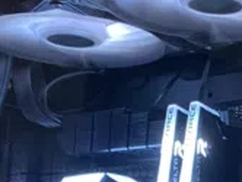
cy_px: 285
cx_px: 191
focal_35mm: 100
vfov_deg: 13.8
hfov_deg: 19.4
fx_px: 700
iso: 500
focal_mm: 4.25
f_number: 1.8
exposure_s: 1/58
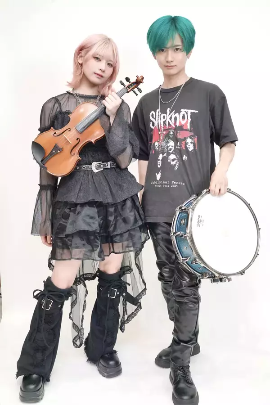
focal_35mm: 39
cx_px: 135
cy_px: 202
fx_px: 439
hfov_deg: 34.2
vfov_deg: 49.6
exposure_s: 1/80
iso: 2000
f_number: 8
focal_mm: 39
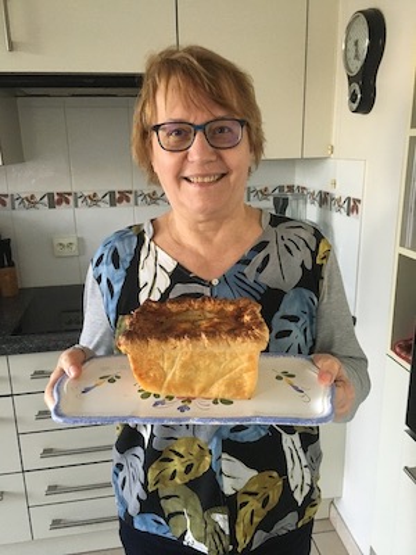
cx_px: 208
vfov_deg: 61.7
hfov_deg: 48.2
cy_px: 278
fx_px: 465
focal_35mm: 29
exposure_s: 1/17
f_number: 2.2
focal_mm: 4.15
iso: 200
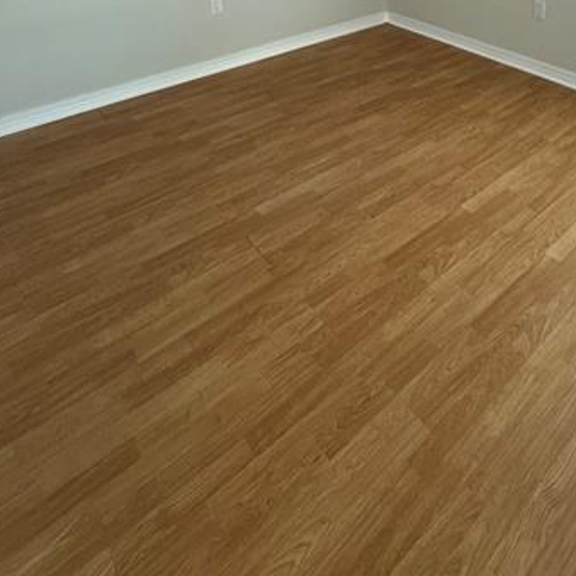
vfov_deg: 45.4
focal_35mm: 28
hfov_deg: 55.4
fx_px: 527
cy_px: -36
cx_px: 409
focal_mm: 2.22
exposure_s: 1/120
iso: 250
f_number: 2.2
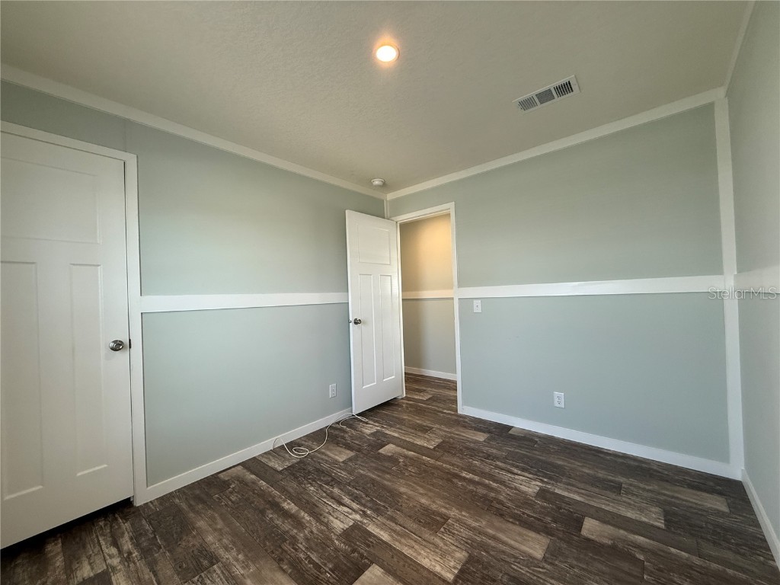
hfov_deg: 102.1
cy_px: 292
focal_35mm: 14
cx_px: 390
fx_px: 315
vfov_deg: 85.7
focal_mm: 2.22
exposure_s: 1/120
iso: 160
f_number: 2.2
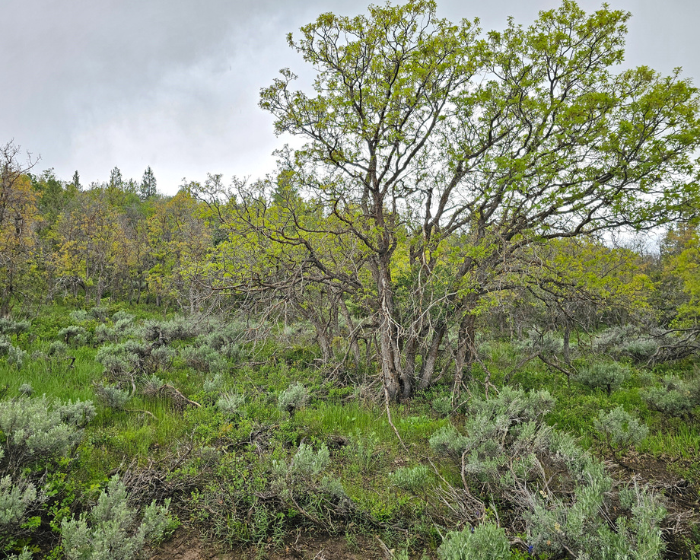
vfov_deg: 56.8
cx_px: 345
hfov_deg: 68.1
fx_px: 518
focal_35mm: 25
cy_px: 272
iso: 20
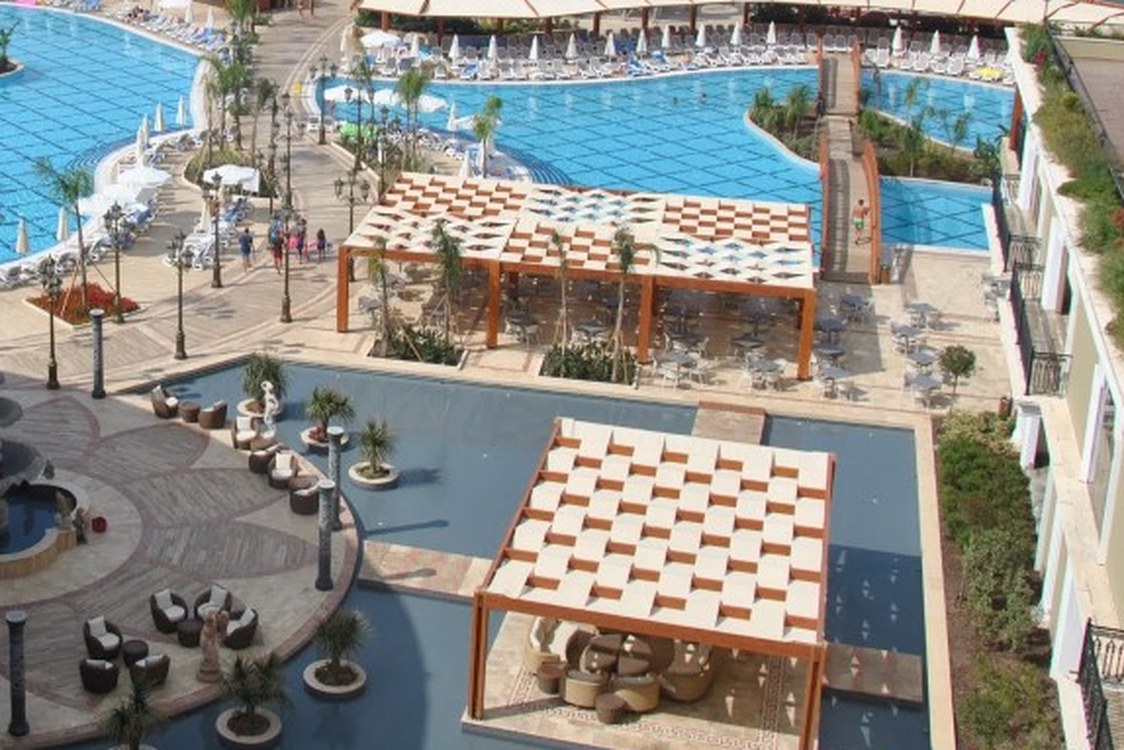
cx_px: 197
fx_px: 1686
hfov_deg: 35.5
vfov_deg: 24.7
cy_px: 145
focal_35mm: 54
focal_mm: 18
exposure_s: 1/320
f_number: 9
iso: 100
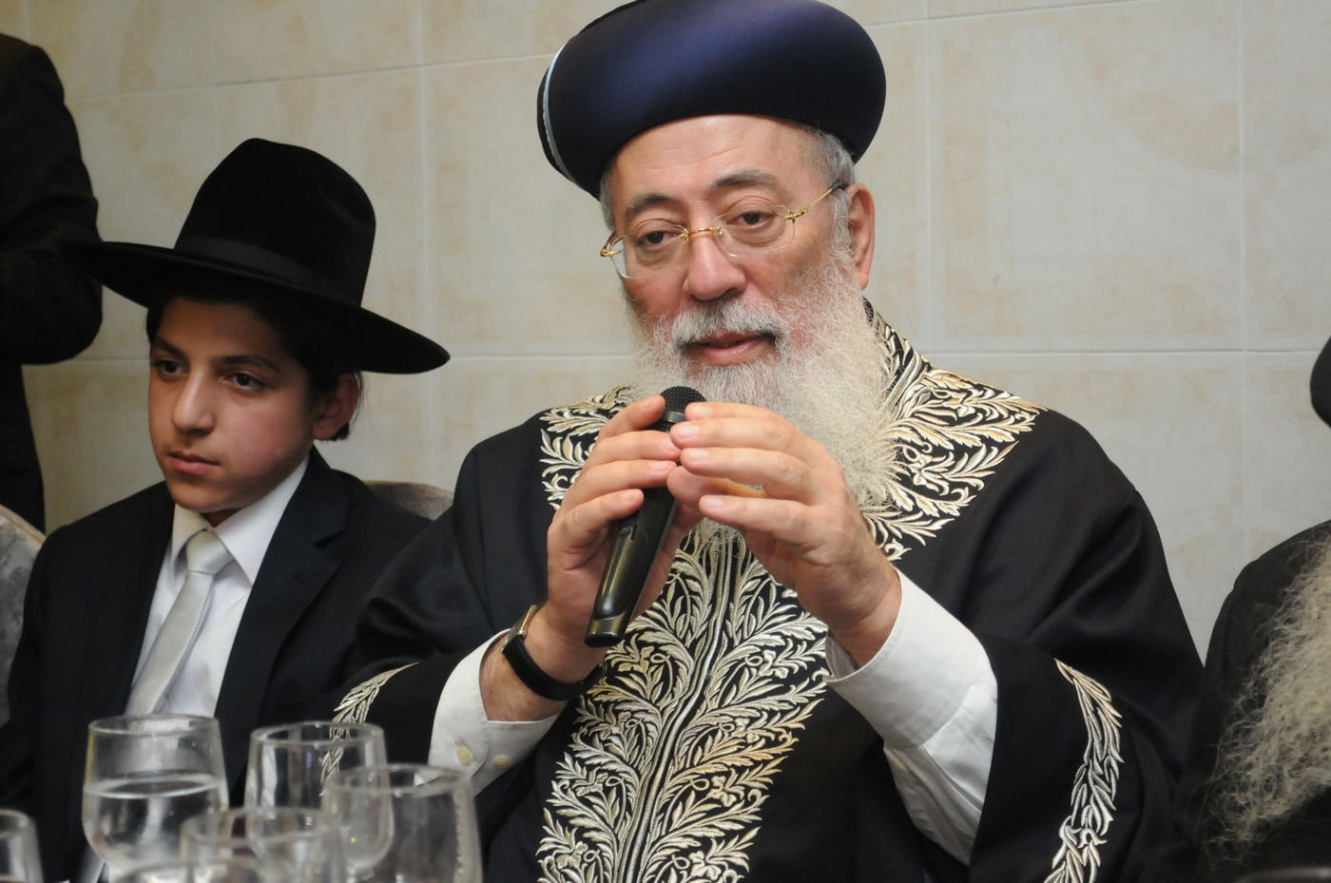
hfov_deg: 28.1
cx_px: 666
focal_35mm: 72
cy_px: 442
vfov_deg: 18.9
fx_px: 2658
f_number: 5.3
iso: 1600
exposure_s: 1/100
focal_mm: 48
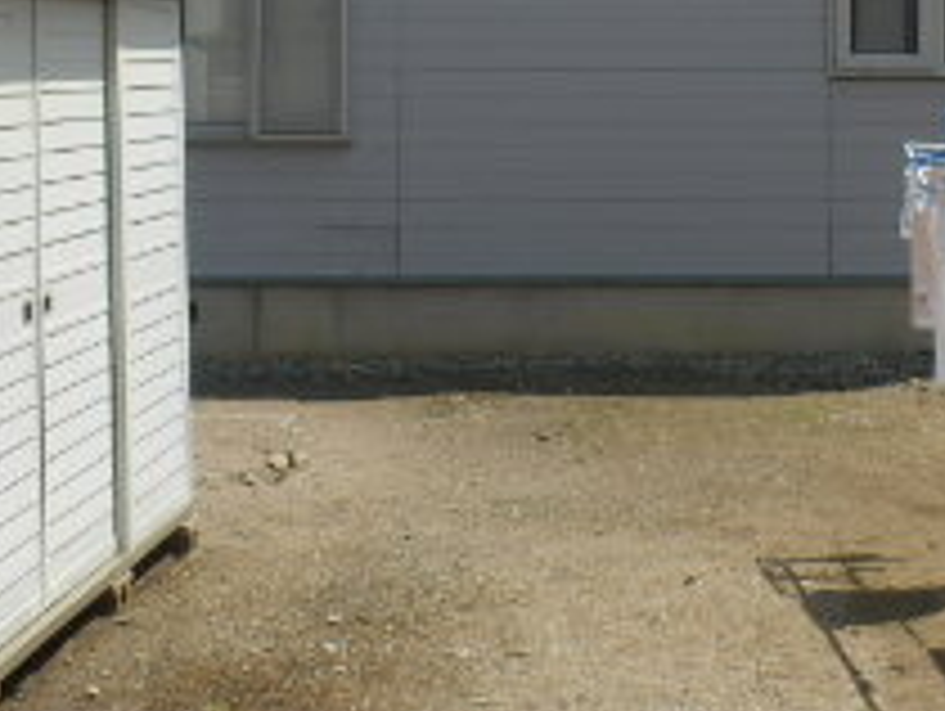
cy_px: -81
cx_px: 711
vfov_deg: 19.3
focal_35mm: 73
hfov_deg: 26.3
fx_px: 1995
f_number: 7.9
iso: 80
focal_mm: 4.2
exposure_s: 1/125
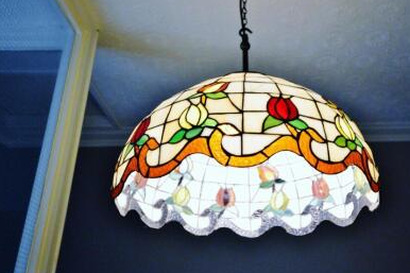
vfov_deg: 35.9
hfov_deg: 51.5
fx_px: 421
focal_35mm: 37
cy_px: 124
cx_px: 250
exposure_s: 1/60
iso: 2200
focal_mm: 20
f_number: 3.5
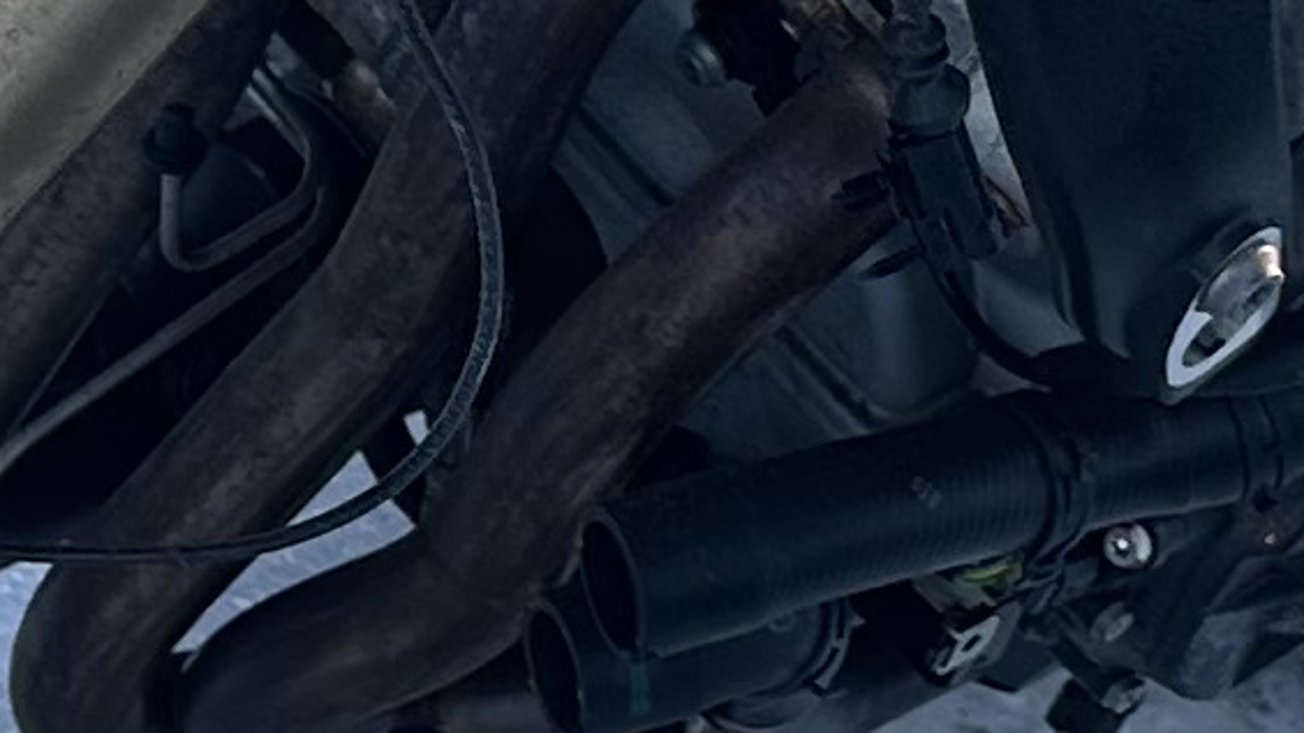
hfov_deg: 11.5
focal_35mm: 187
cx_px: 617
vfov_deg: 6.5
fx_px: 6465
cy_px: 217
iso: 80
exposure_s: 1/380
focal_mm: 6.86
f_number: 1.78
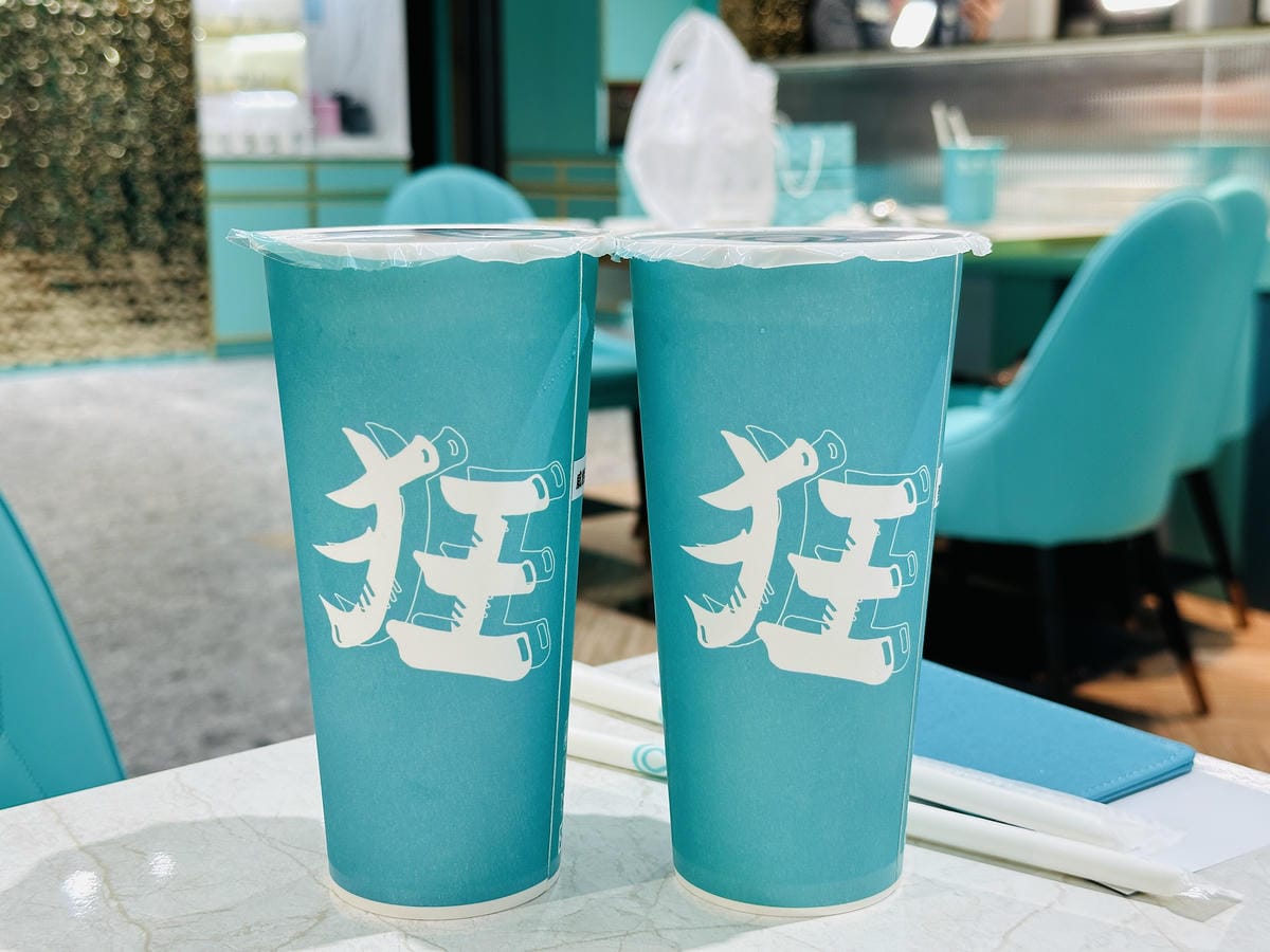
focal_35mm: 48
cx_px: 635
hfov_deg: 39.7
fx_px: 1761
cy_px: 476
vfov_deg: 30.3
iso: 50
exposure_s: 1/60
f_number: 1.78
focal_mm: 6.86
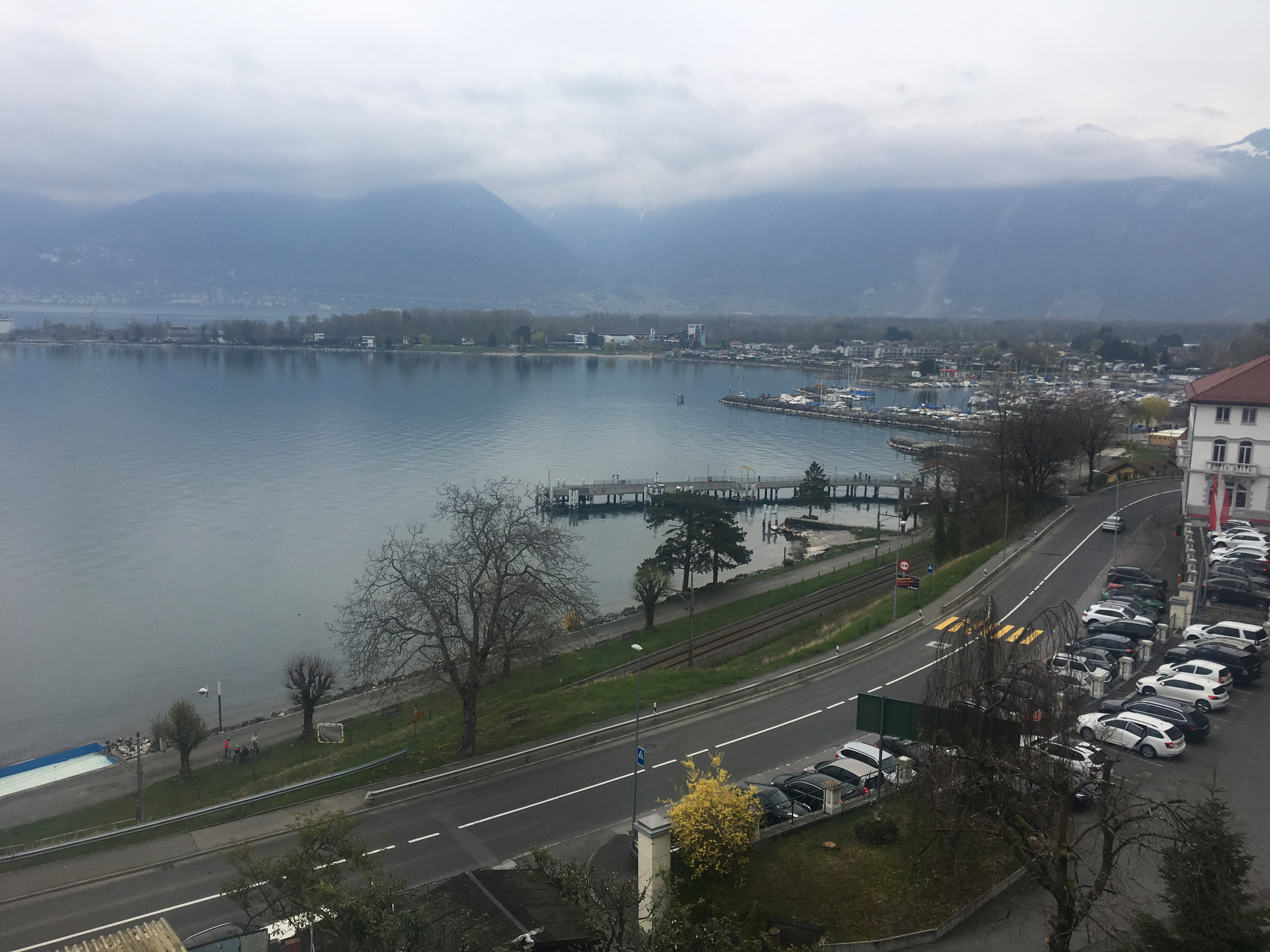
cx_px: 635
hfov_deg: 61.7
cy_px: 476
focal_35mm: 29
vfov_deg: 48.2
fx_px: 1064
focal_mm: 4.15
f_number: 2.2
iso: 25
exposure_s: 1/1637
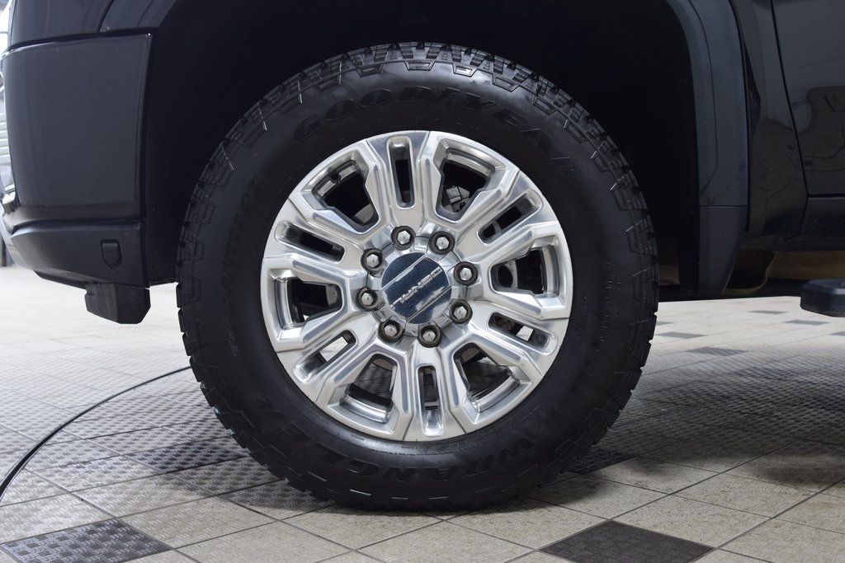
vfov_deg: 34.2
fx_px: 915
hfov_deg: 49.5
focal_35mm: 39
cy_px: 282
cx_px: 422
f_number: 6.3
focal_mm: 26
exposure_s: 1/15
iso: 720
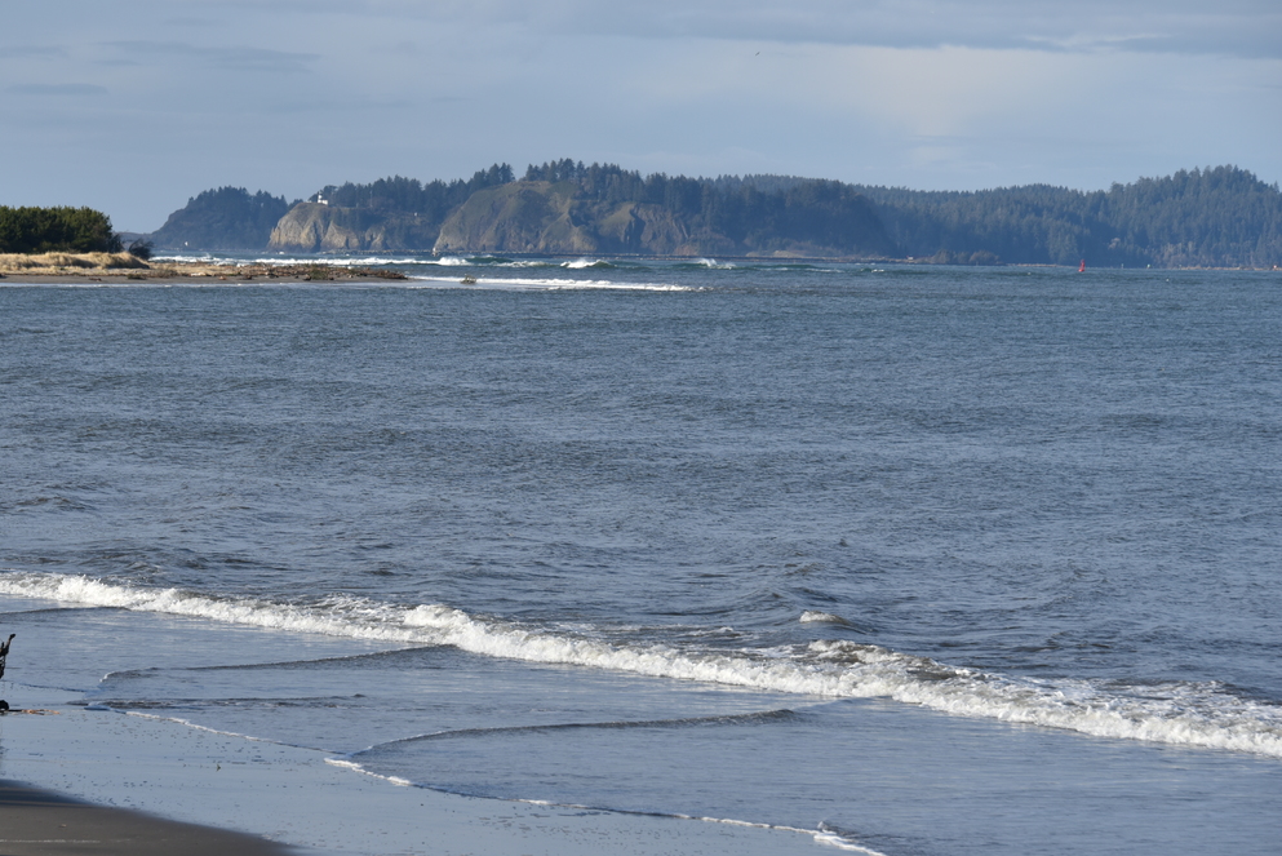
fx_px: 6199
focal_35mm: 174
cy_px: 426
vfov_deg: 7.9
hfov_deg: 11.8
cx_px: 465
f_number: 8
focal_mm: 135
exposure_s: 1/320
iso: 100
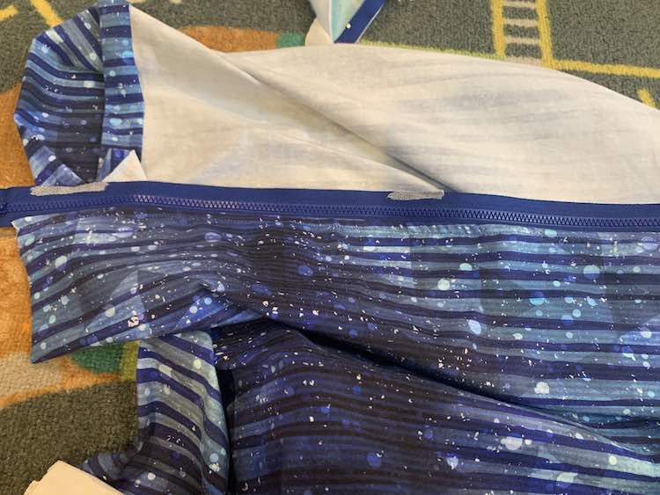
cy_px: 248
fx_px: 496
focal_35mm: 26
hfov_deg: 67.3
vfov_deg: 53.1
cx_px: 330
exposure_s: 1/60
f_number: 1.8
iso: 320
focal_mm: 4.25
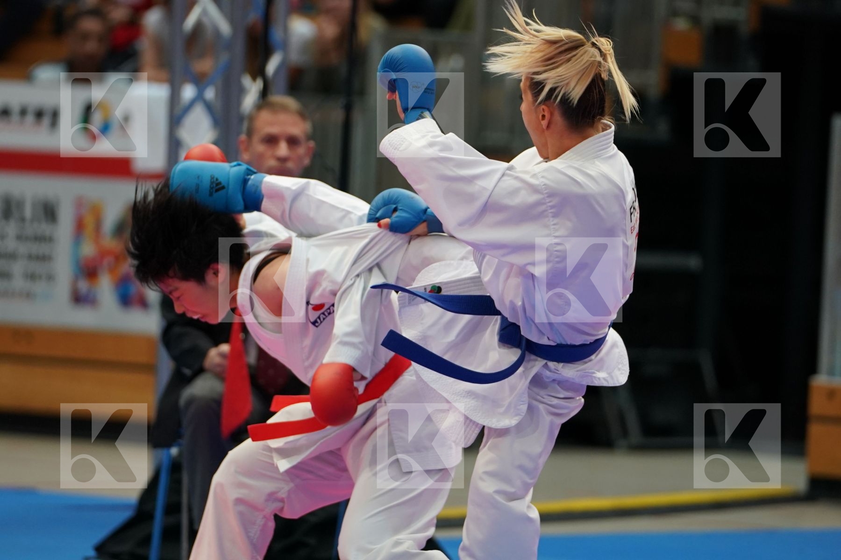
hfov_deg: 8.2
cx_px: 420
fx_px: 5840
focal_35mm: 250
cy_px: 280
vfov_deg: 5.5
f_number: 2.8
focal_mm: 167
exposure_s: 1/1000
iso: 1600
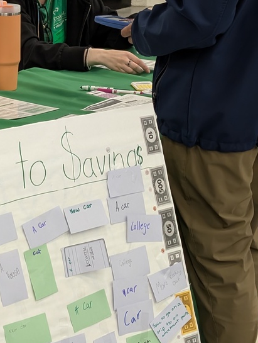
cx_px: 84
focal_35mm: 92
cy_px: 58
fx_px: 911
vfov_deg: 21.0
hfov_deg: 16.1
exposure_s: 1/60
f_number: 1.68
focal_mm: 6.9
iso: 180
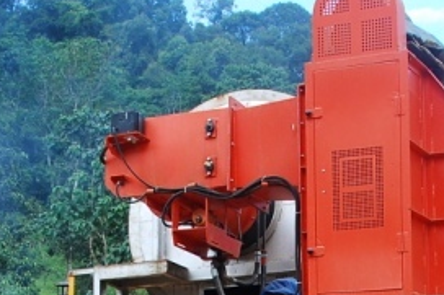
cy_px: 429
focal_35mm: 102
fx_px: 1257
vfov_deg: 12.8
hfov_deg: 20.0
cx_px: 261
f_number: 6.7
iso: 200
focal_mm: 18
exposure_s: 1/180
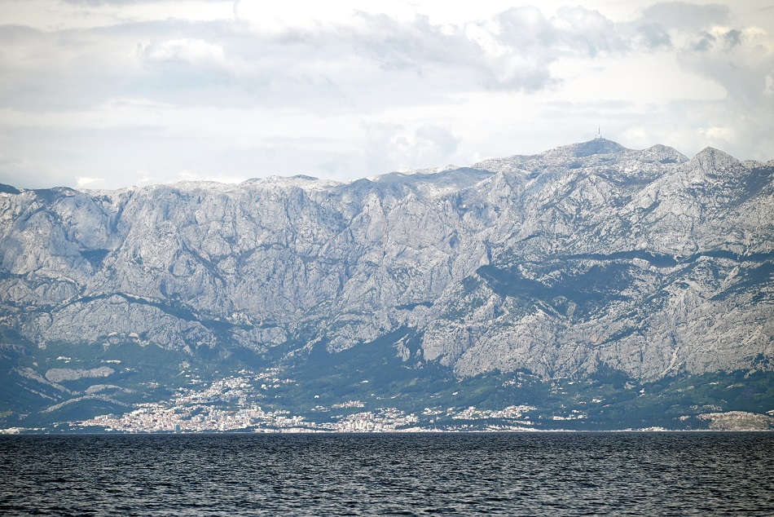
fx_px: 3548
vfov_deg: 8.3
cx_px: 387
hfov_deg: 12.4
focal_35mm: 165
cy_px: 258
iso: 100
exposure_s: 1/1250
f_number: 6.3
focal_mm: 165
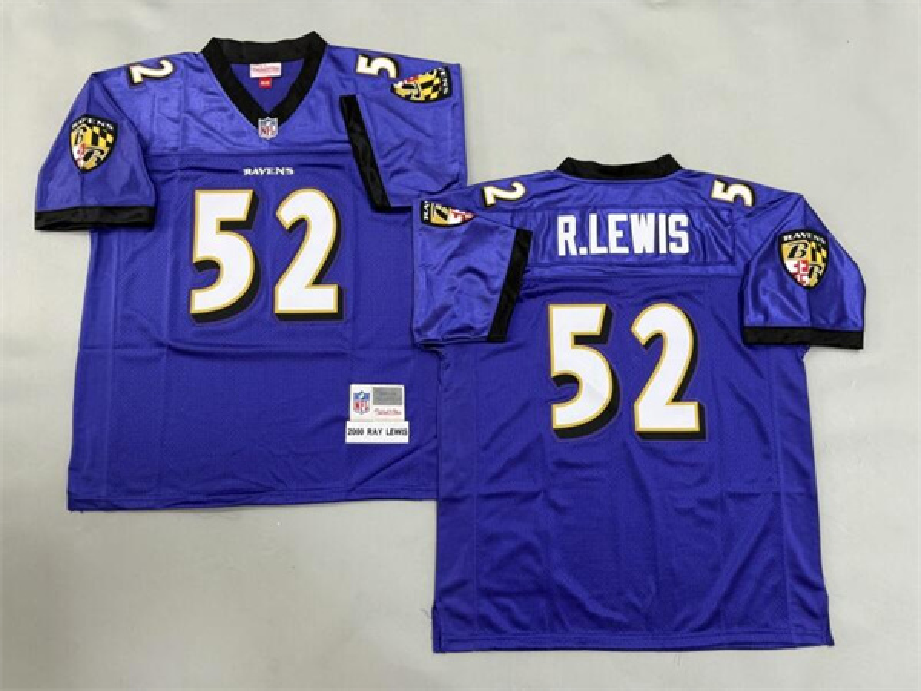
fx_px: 639
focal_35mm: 24
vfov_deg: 56.8
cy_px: 346
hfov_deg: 71.6
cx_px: 460
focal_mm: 6.76
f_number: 1.78
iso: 160
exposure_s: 1/50
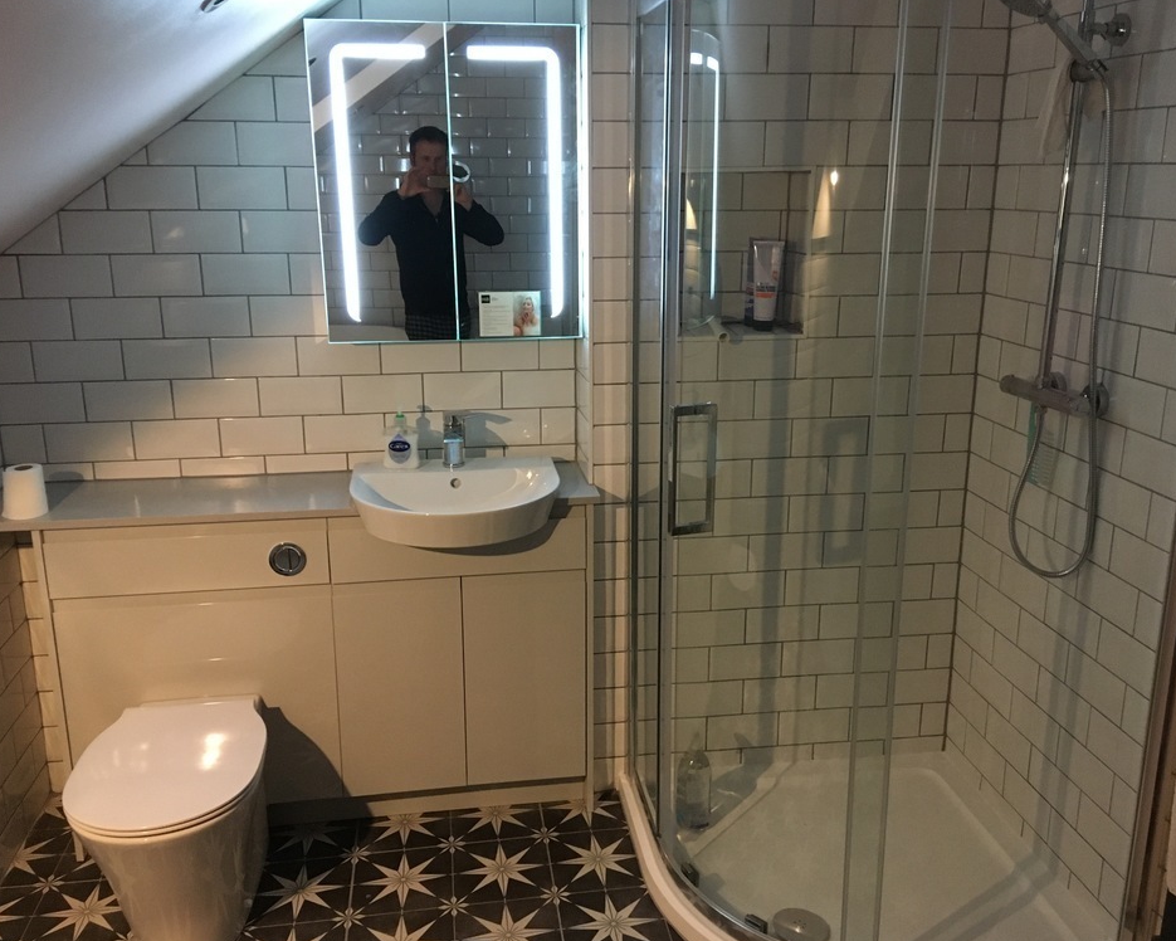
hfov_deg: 57.2
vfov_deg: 47.1
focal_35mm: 31
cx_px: 606
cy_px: 472
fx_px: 1079
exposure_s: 1/17
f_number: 2.2
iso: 250
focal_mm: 4.15
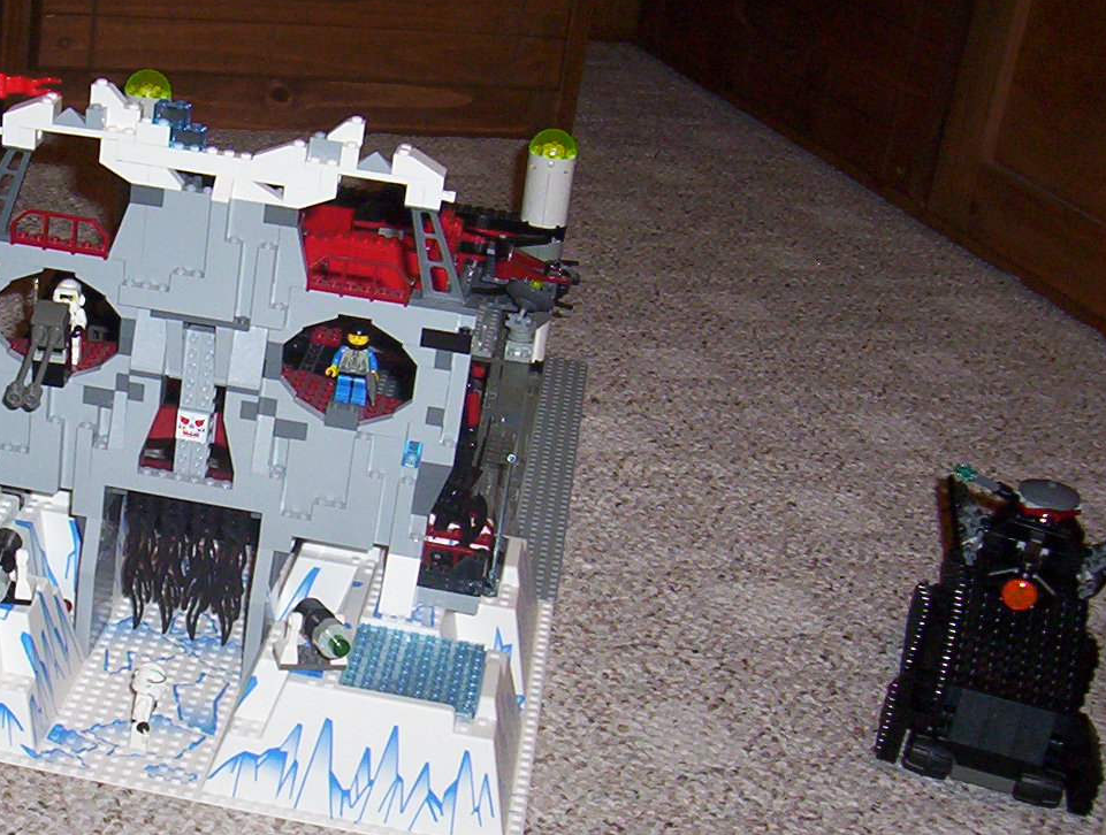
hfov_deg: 26.1
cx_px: 196
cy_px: 551
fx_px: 2339
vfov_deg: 20.2
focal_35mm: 73
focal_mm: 5.77
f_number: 2.73
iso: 140
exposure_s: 1/60
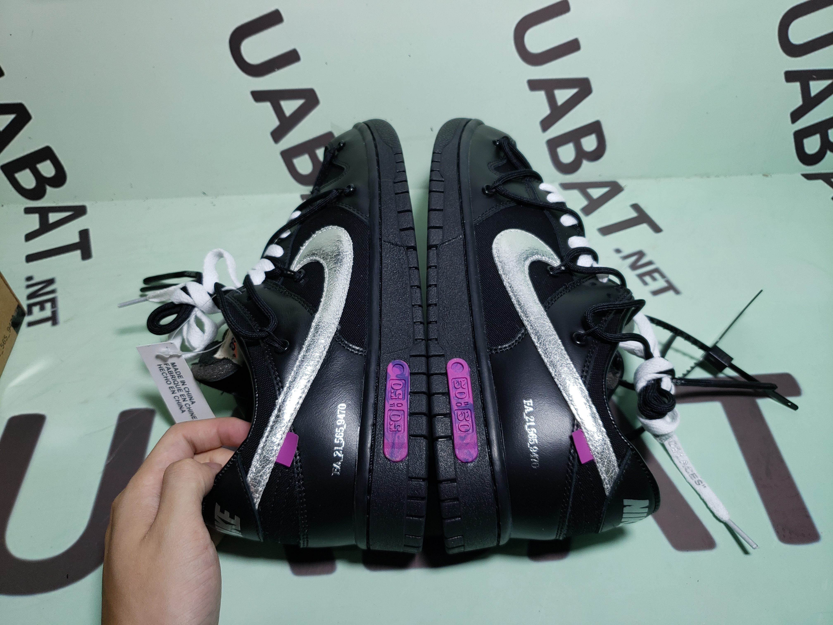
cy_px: 312
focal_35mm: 26
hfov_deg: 67.3
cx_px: 416
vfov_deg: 53.1
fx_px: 626
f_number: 1.5
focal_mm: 4.3
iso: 50
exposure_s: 1/403
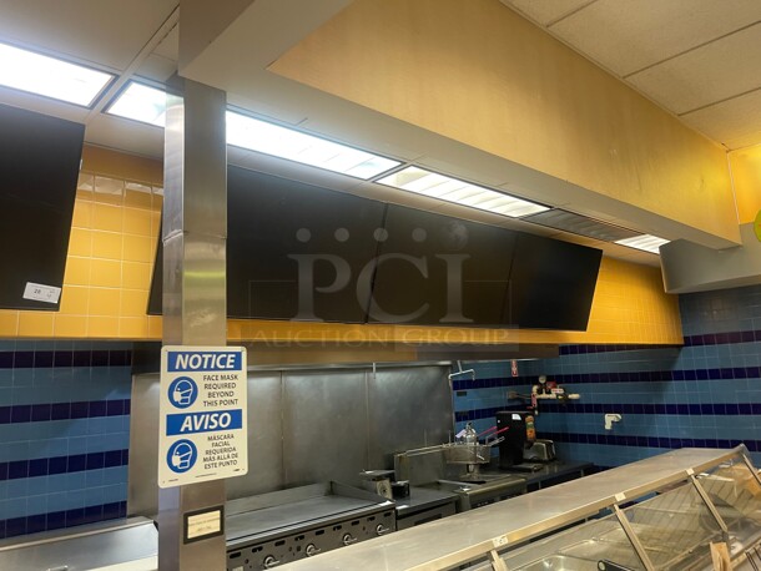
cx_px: 380
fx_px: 572
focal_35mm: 26
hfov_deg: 67.3
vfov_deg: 53.1
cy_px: 286
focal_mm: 5.1
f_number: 1.6
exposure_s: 1/60
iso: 160
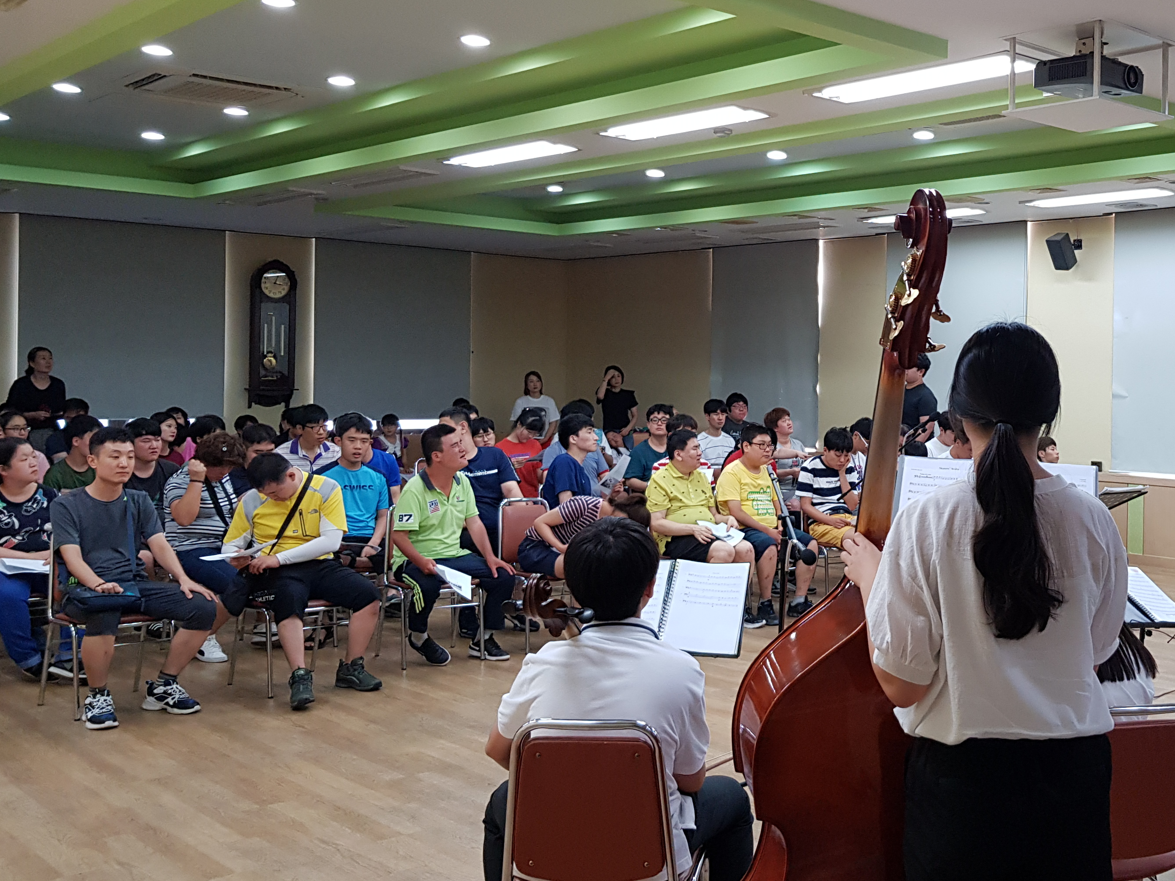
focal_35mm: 39
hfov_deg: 46.5
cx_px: 855
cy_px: 397
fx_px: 1324
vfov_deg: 36.8
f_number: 1.7
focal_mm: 4.3
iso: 160
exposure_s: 1/60
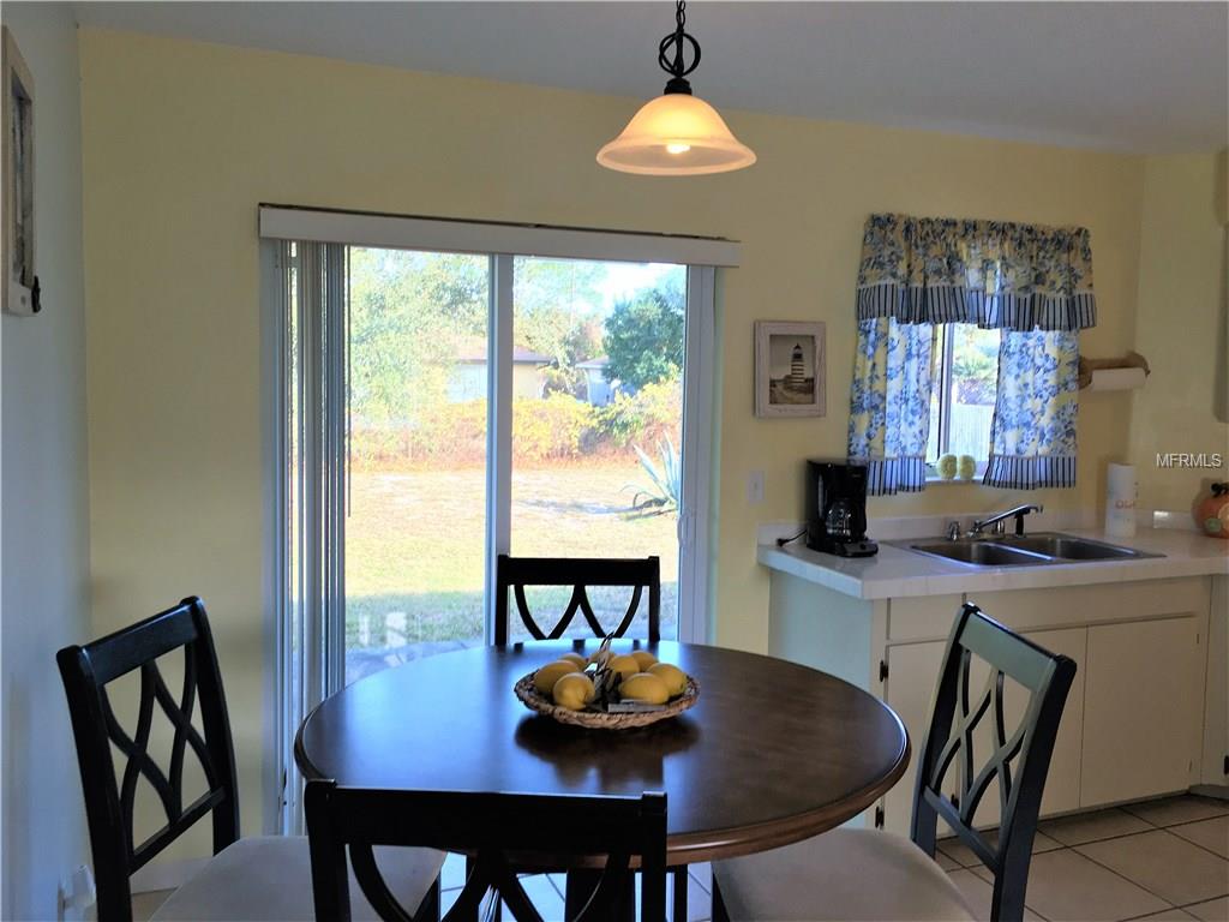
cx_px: 614
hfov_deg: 61.7
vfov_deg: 48.2
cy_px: 461
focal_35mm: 29
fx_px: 1030
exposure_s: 1/60
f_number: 2.2
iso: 32
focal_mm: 4.15
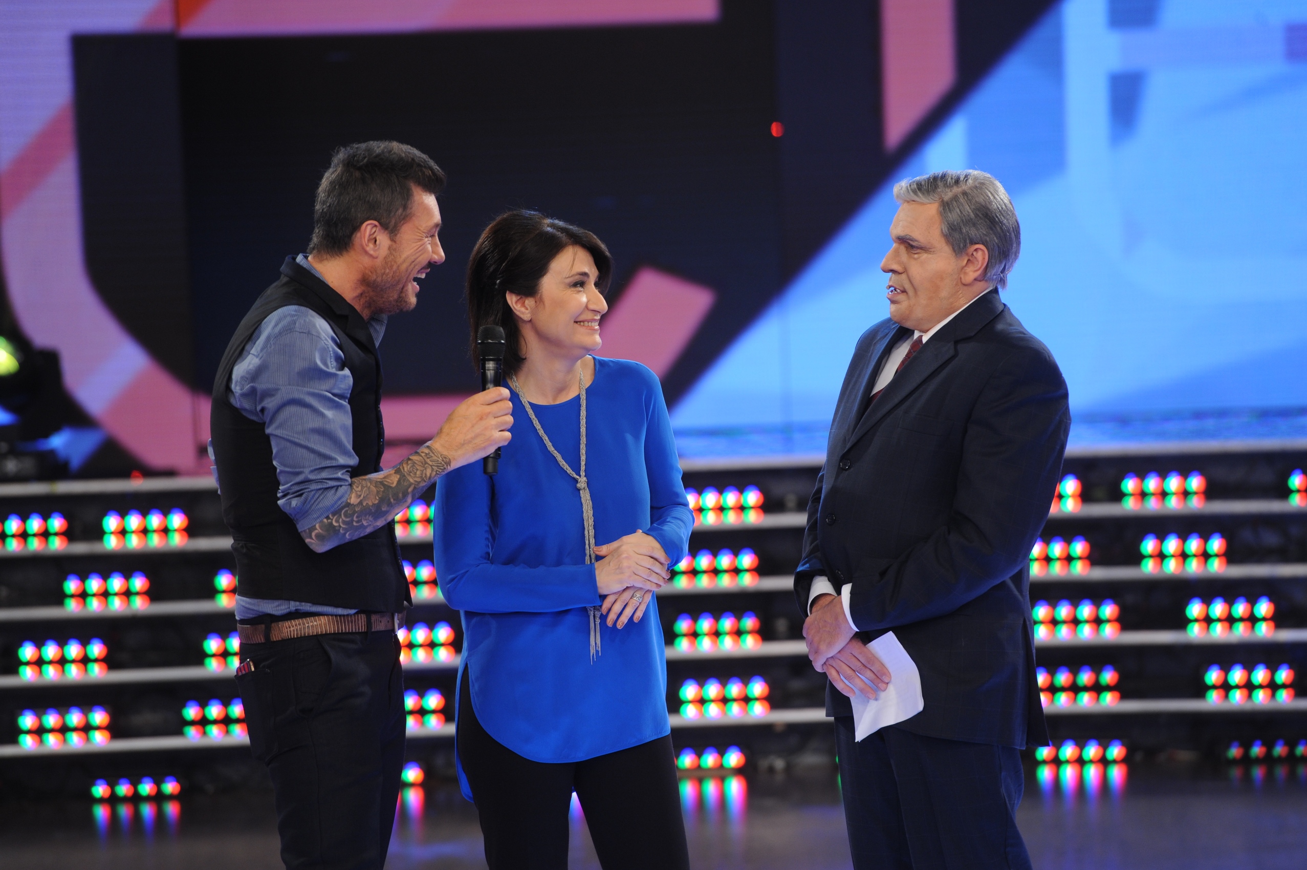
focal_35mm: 200
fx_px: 7256
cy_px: 435
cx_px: 654
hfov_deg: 10.3
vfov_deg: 6.9
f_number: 4.5
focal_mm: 200
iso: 800
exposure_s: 1/250
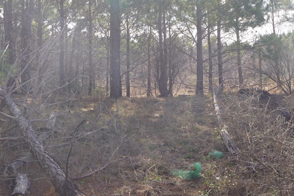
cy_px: 44
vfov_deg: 29.3
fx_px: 367
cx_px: 126
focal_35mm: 45
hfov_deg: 43.5
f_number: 8
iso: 100
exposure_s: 1/80
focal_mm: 18
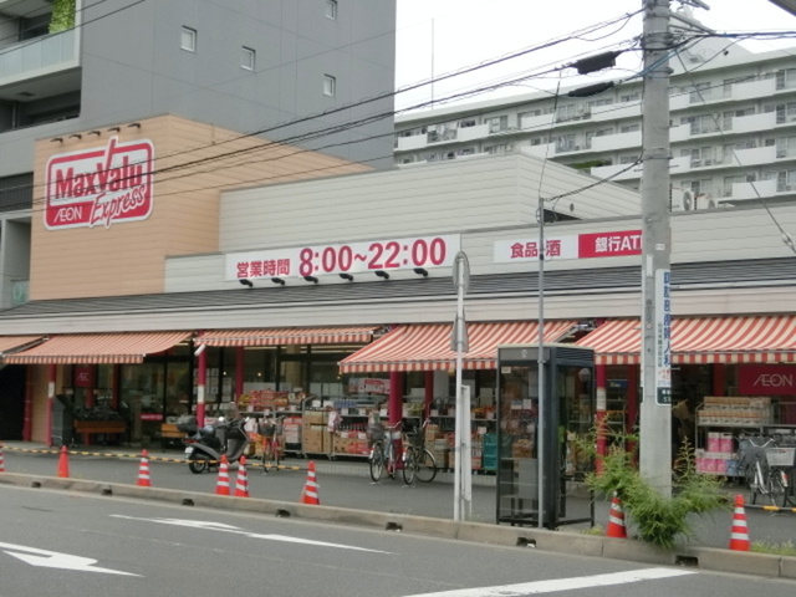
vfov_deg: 29.1
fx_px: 1150
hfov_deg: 38.2
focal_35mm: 50
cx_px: 398
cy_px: 298
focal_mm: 9.16
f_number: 4.3
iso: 80
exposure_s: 1/400
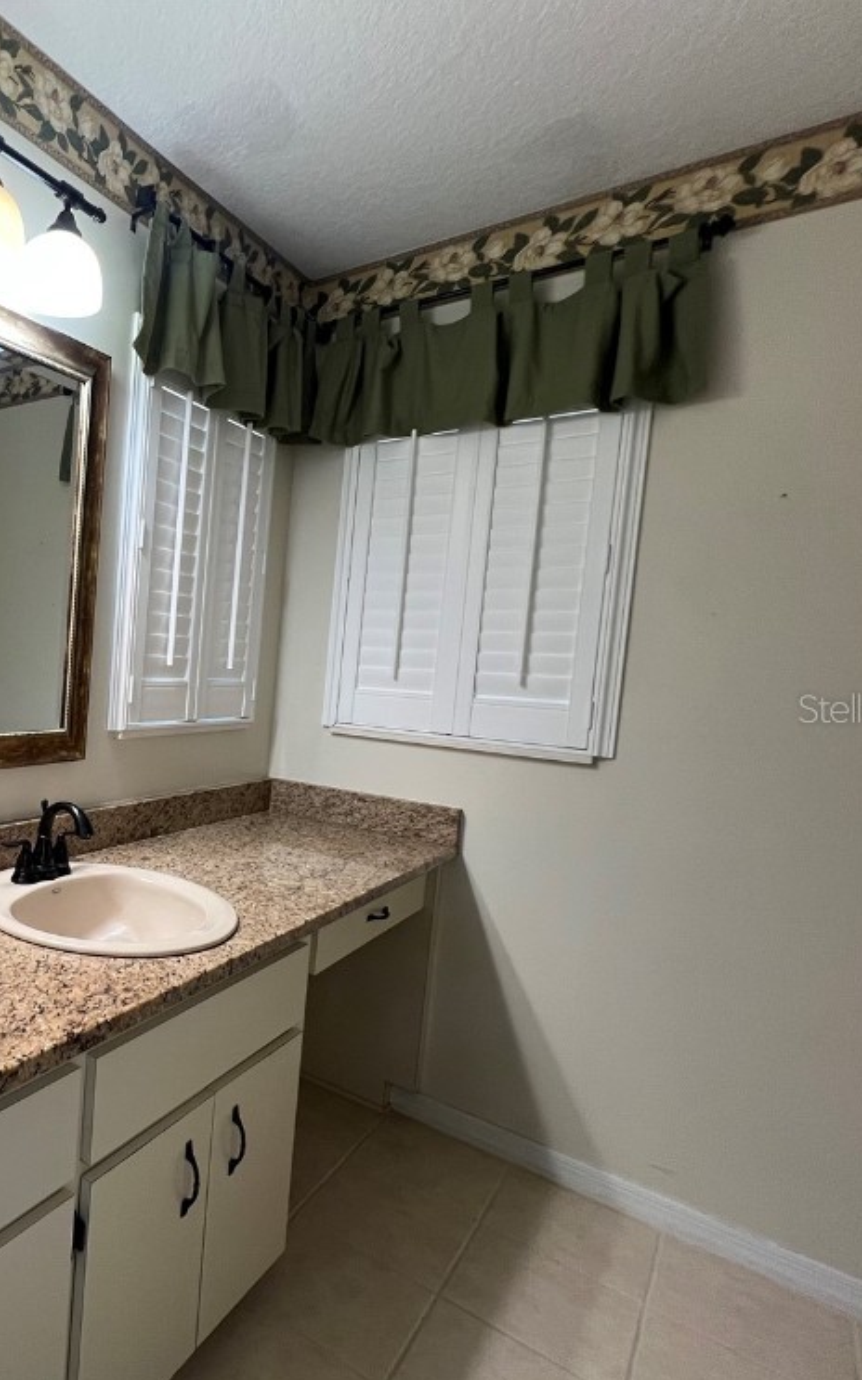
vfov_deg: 88.0
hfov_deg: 51.4
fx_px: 715
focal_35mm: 19
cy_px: 708
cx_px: 22
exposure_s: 1/120
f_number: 1.8
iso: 160
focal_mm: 1.57
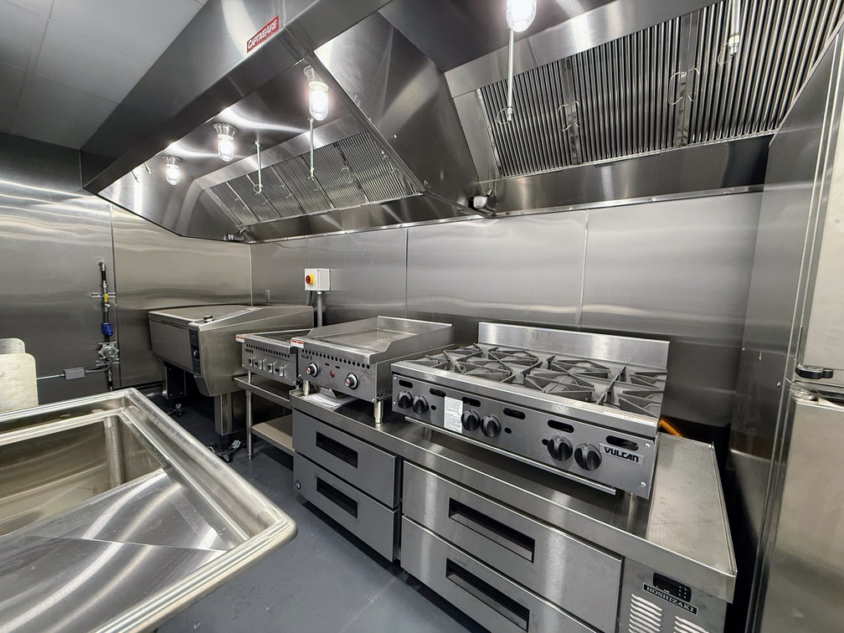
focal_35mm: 14
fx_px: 341
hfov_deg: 102.1
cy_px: 316
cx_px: 422
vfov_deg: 85.7
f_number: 2.2
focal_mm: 2.22
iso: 320
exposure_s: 1/60
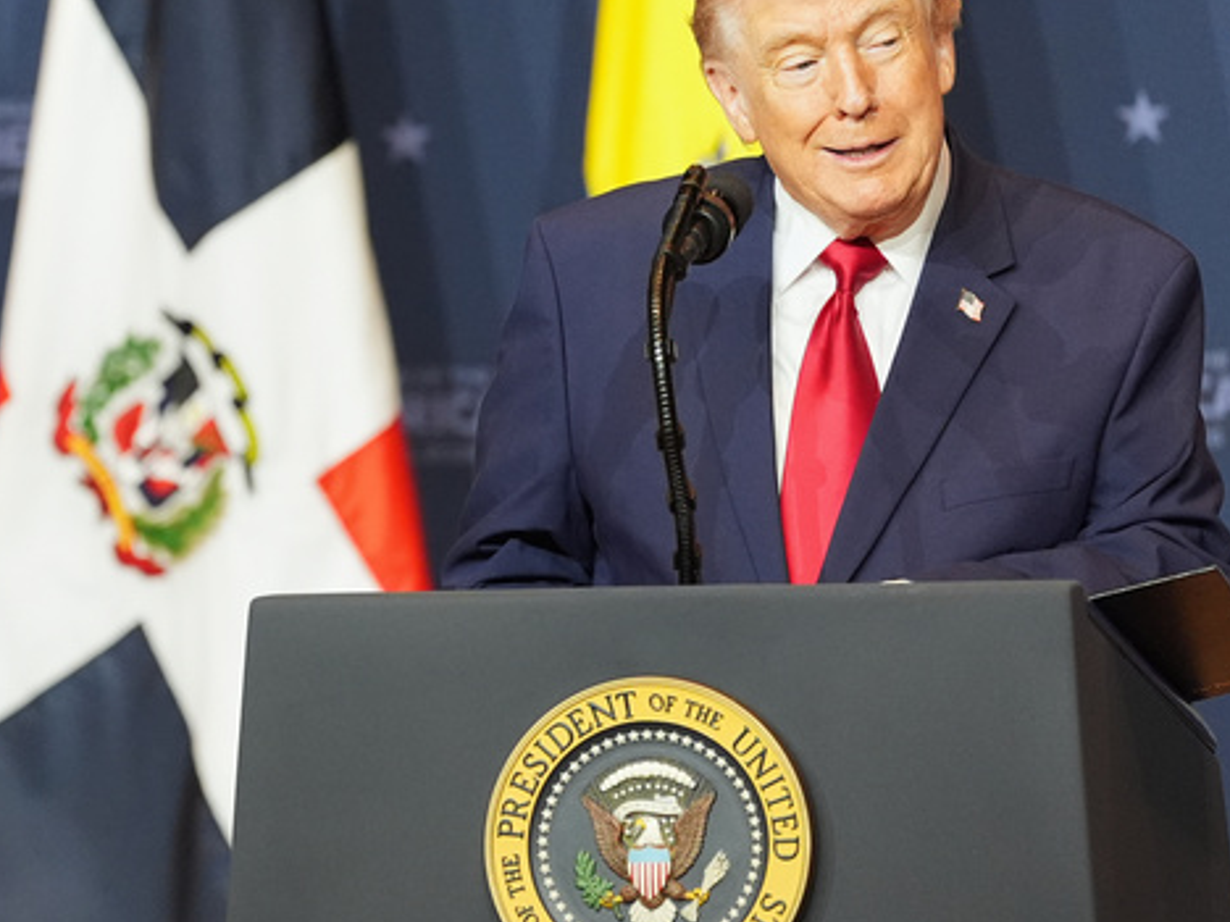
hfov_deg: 4.7
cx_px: 216
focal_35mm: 421
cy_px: 382
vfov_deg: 3.5
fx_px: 14959
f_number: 2.8
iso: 3200
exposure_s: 1/541
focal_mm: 200
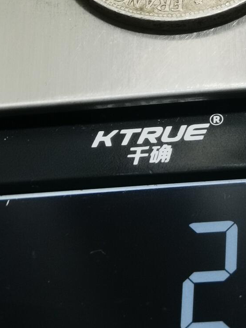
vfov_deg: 12.4
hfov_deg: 9.4
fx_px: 1487
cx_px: 175
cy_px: -19
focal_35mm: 157
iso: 160
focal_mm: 6.67
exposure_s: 1/100
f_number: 1.9
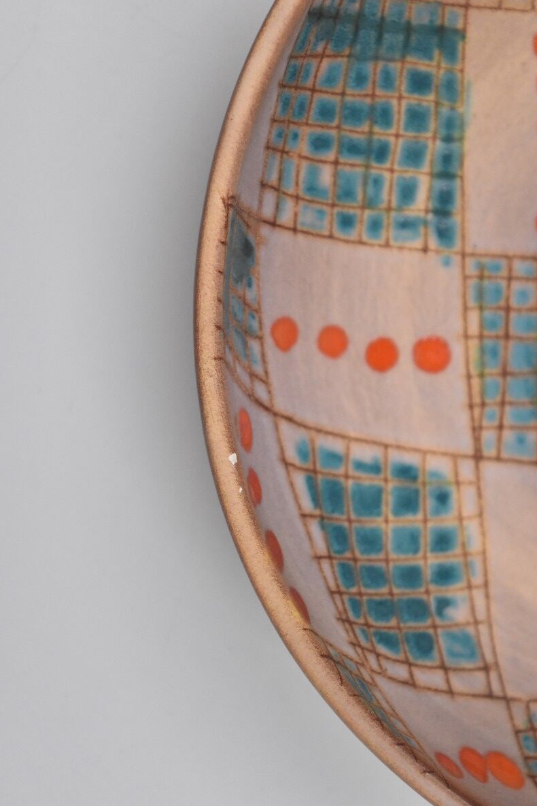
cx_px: 266
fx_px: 1767
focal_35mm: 79
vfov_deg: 25.7
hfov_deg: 17.3
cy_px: 401
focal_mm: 52
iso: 3200
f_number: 5.6
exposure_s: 1/3200
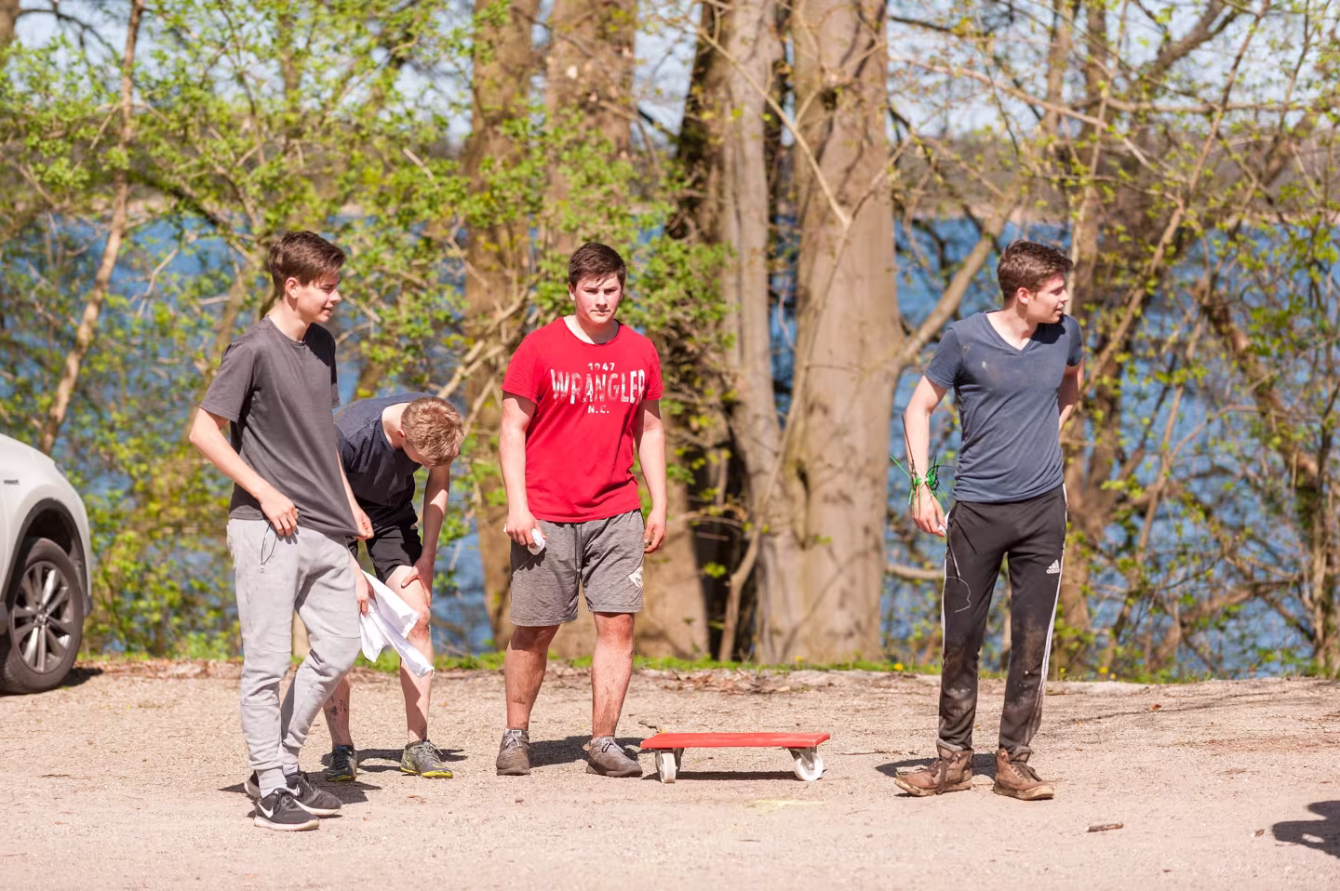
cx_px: 670
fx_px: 4835
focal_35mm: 130
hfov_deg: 15.8
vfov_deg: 10.5
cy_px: 446
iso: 320
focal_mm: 130
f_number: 2.8
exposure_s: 1/4000
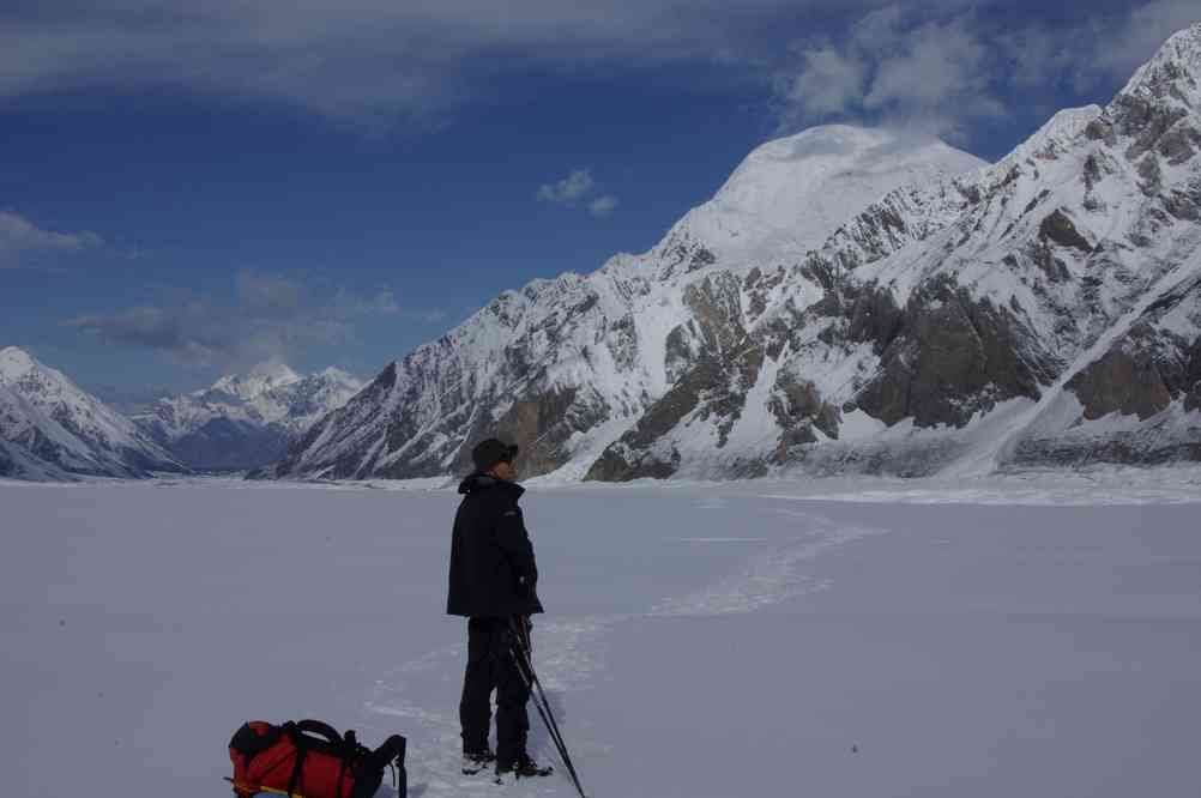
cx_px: 600
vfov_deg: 31.1
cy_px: 399
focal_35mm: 43
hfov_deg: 45.5
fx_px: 1433
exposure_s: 1/125
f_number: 19
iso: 100
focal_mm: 29.4
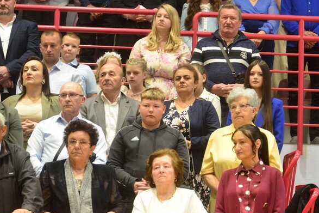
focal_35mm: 179
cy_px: 81
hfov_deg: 11.5
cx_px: 160
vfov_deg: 7.7
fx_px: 1586
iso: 3600
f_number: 5.6
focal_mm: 125
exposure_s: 1/125
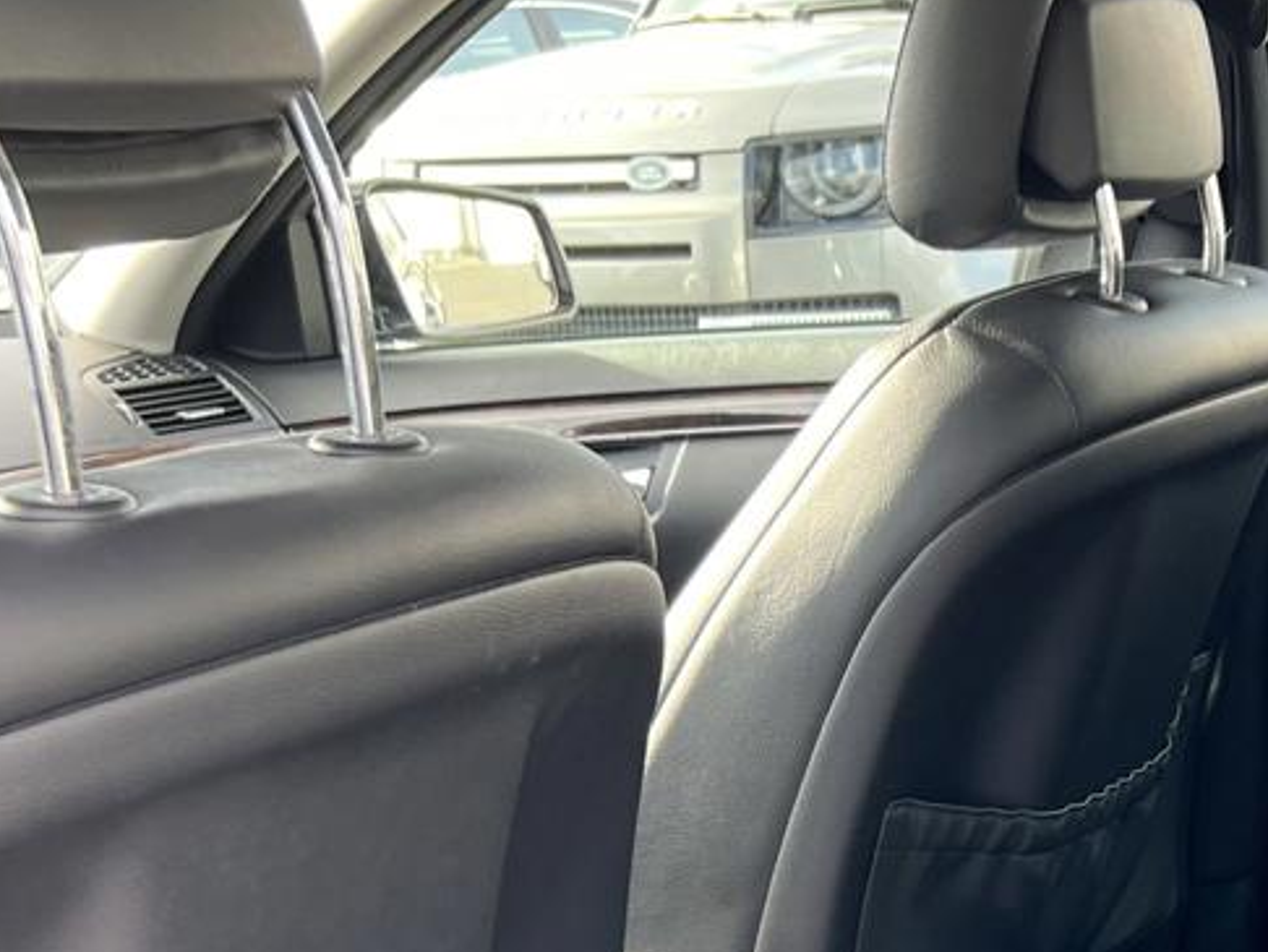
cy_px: 1137
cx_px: 1301
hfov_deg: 25.2
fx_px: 2675
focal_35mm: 73
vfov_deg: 19.1
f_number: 1.5
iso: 64
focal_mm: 5.7
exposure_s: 1/122
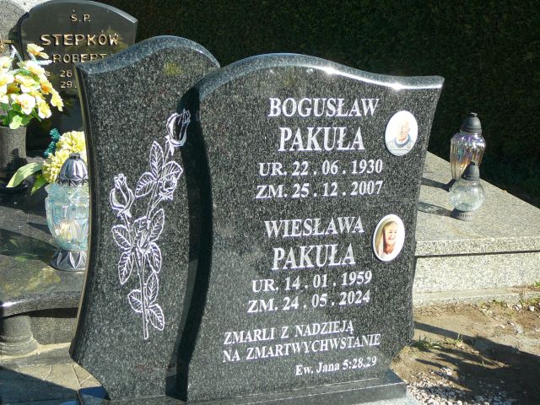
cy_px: 202
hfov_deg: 34.9
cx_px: 270
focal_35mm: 55
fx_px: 858
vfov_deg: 26.6
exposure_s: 1/400
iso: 80
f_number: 3.5
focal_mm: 8.2
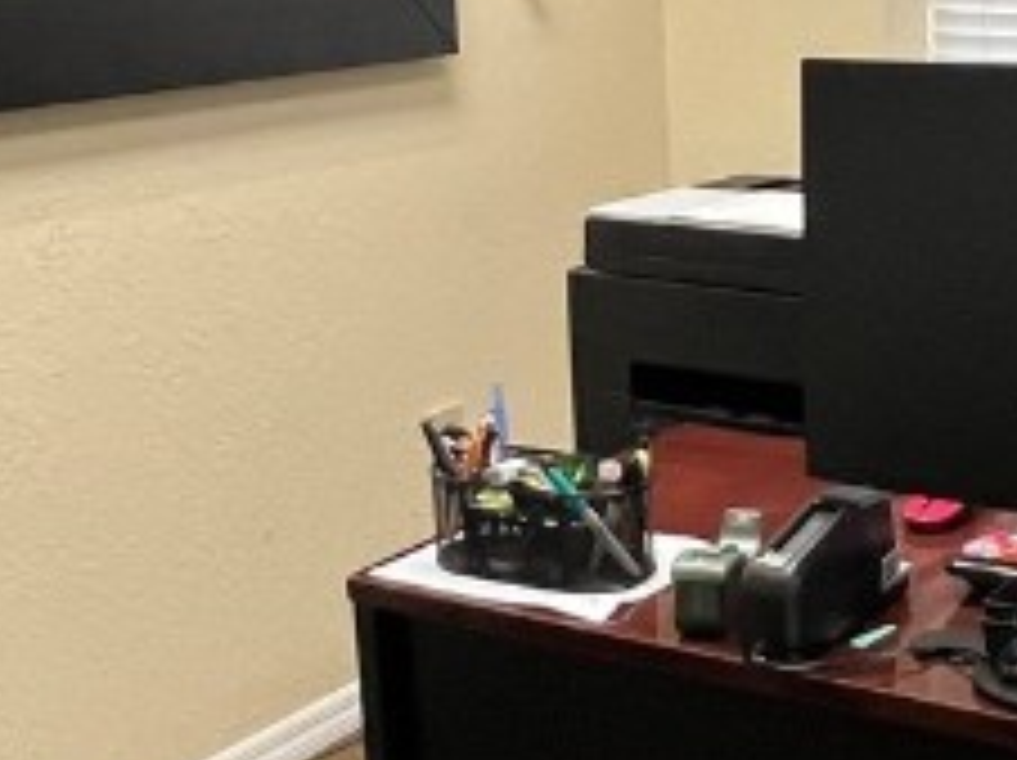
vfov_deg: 24.7
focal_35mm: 59
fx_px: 1732
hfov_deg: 31.3
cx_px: 900
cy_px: 315
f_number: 1.8
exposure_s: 1/120
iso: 200
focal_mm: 1.57
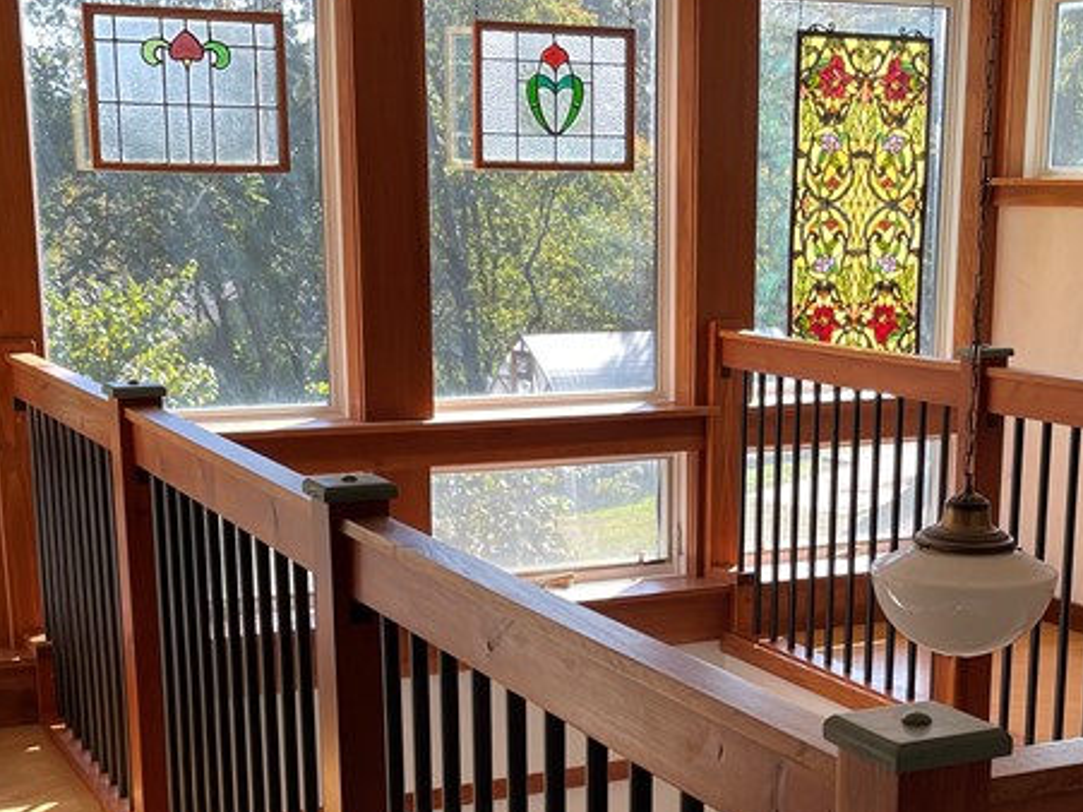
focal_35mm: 59
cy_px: 694
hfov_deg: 32.6
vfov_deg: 24.3
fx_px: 1845
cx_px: 646
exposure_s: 1/158
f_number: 1.6
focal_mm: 5.1
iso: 32
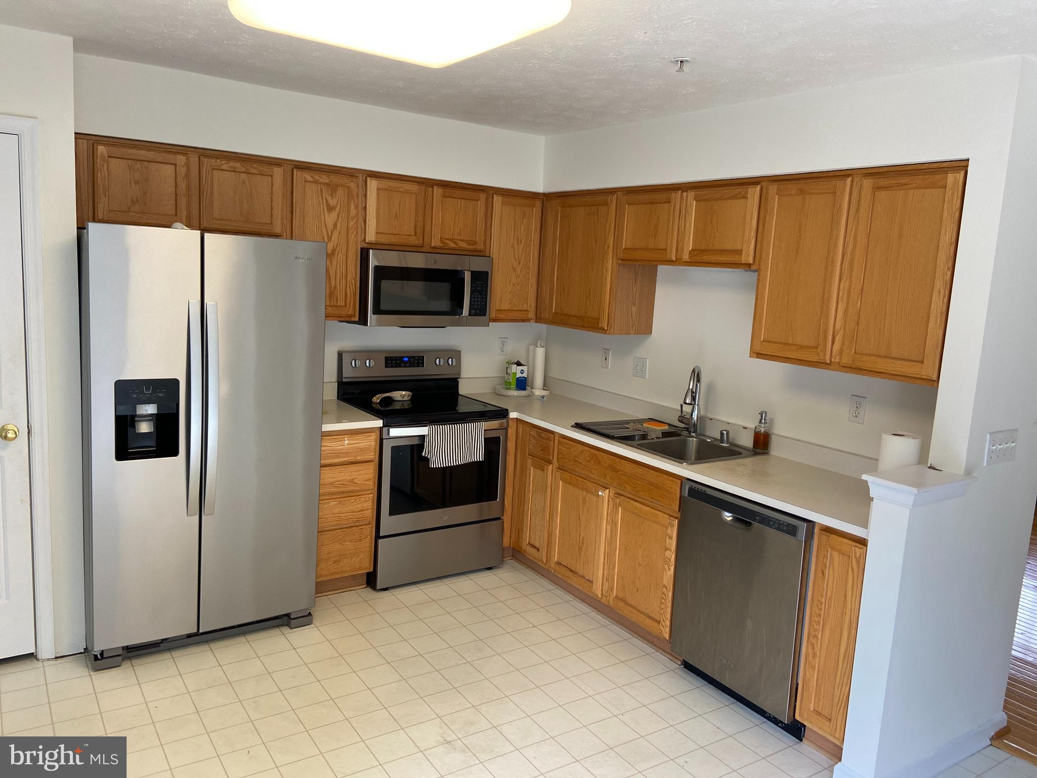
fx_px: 779
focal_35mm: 26
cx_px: 518
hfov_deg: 67.3
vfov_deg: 53.1
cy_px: 389
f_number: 1.8
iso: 80
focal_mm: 4.25
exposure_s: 1/60
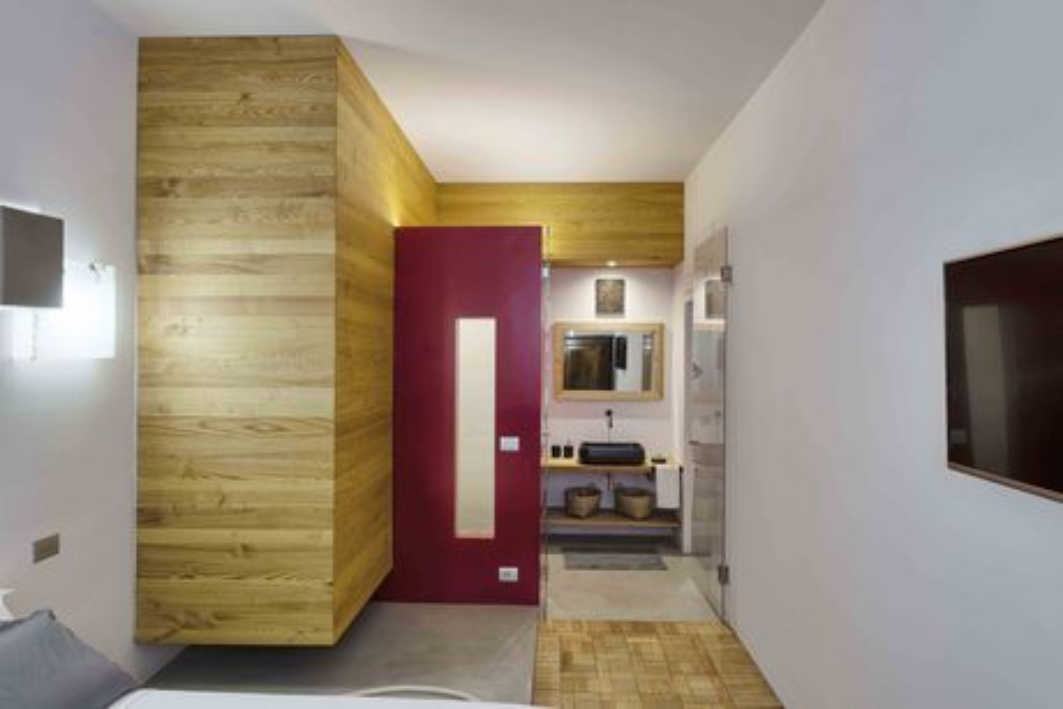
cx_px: 532
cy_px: 354
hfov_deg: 85.4
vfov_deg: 63.3
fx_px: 576
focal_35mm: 20
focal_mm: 13
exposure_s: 1/2
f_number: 8
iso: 100
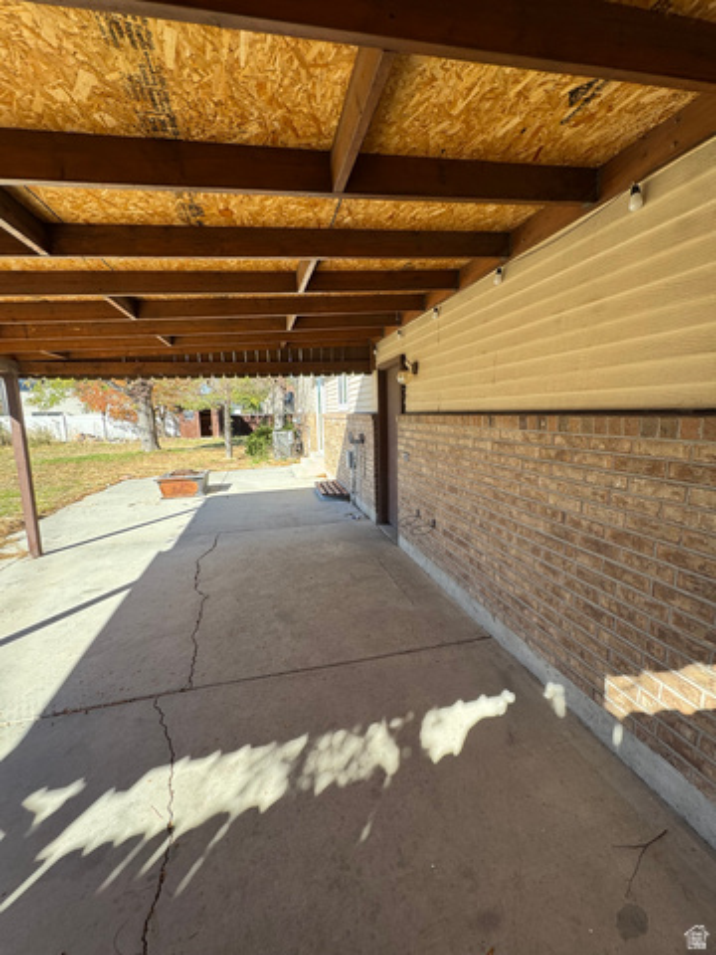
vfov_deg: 102.1
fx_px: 386
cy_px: 478
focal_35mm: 14
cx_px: 358
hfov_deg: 85.7
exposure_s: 1/259
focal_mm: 2.22
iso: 40
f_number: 2.2
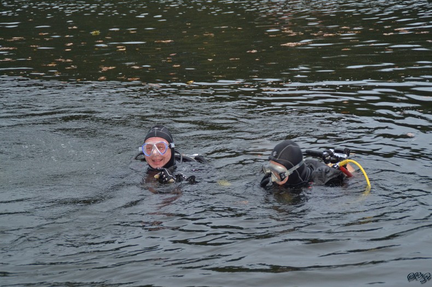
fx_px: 1223
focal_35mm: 102
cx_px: 216
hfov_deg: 20.0
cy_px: 144
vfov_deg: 13.4
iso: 800
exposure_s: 1/60
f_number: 5.3
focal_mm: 68
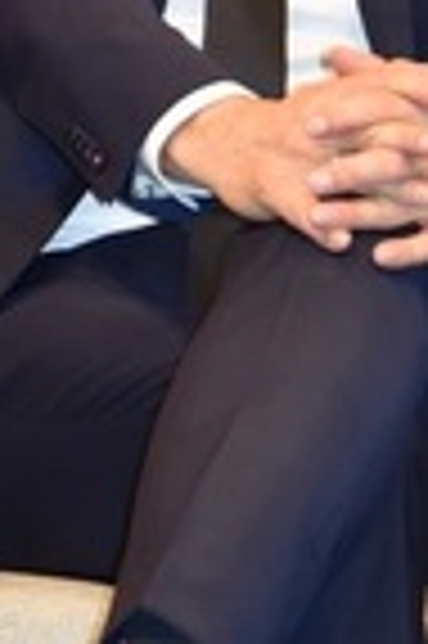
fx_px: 8187
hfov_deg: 3.0
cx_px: 261
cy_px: 113
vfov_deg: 4.5
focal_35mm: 458
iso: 800
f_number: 5.3
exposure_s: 1/80
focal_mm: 80
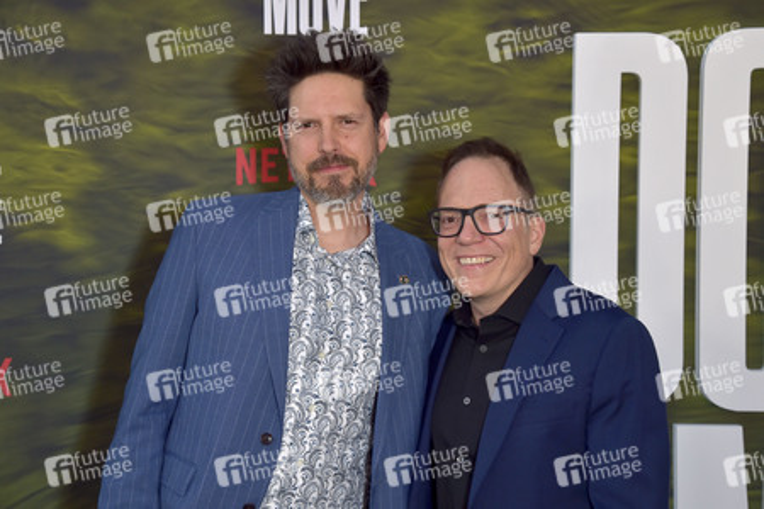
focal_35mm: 66
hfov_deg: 30.5
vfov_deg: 20.6
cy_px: 254
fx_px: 1401
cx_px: 382
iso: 800
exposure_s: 1/200
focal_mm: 66
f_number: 6.3
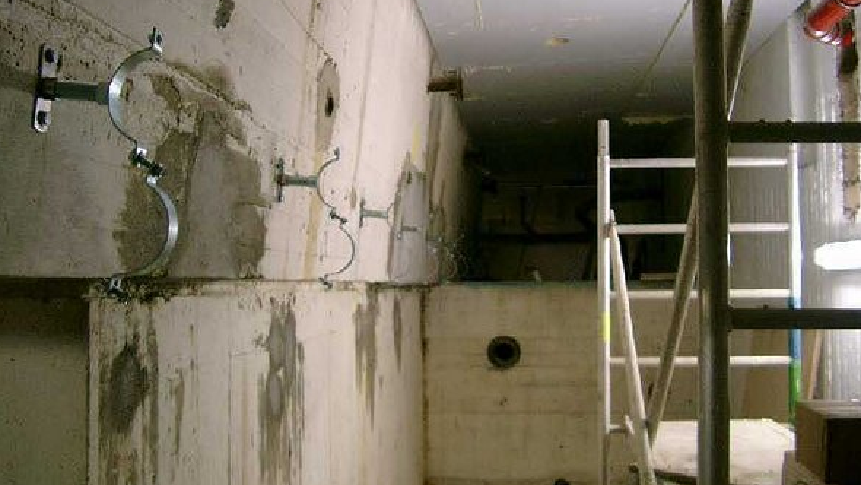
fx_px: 936
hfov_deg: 49.4
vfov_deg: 29.0
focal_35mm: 41
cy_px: 219
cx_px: 429
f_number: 2.6
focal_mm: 7.6
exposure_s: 1/25
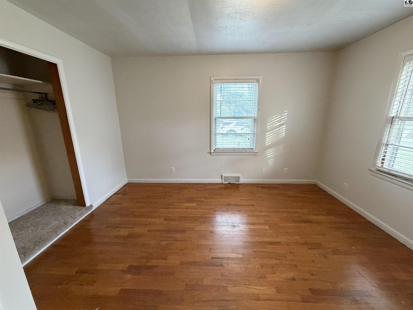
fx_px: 167
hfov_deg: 102.1
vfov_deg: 85.7
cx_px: 206
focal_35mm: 14
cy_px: 155
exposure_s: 1/60
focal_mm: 2.22
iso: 400
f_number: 2.2
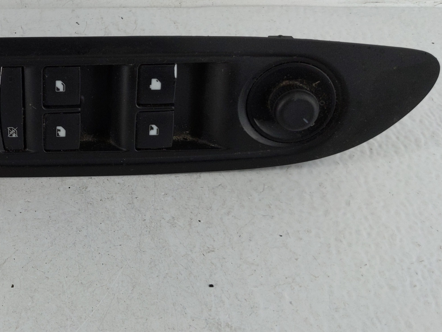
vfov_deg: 28.4
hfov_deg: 34.7
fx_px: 651
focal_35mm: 51
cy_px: 111
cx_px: 21
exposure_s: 1/123
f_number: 1.73
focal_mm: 4.38
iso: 60
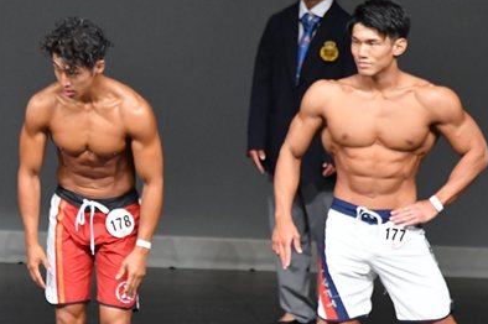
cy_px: 188
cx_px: 98
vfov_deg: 2.3
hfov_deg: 3.5
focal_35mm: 590
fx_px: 7991
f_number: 5.6
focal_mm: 200
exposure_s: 1/400
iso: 5000
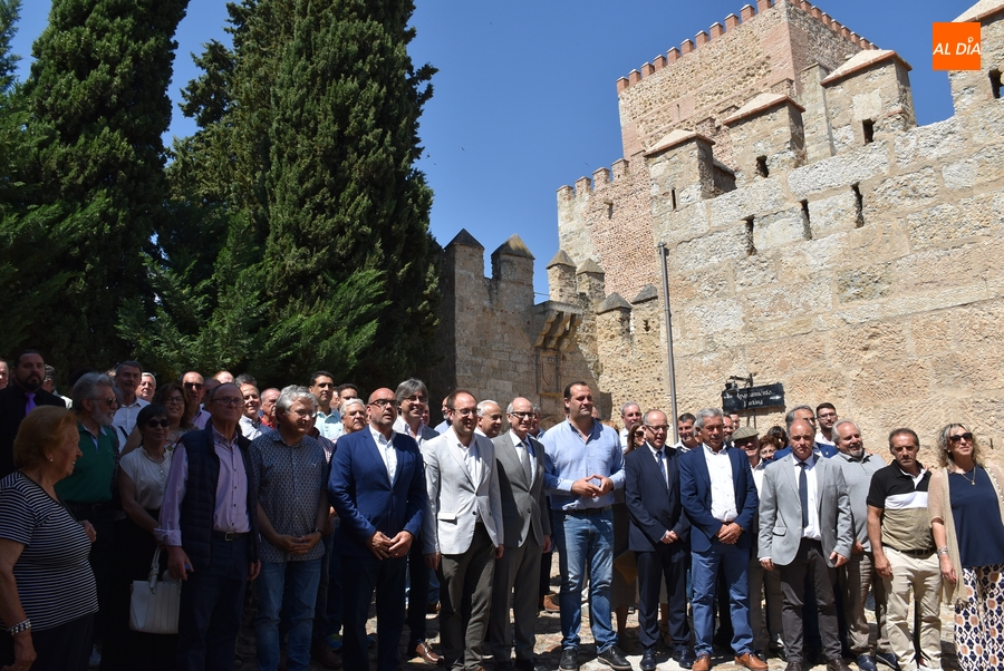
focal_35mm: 27
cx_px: 502
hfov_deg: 67.3
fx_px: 754
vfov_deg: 48.0
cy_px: 336
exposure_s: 1/320
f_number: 9
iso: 200
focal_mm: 18
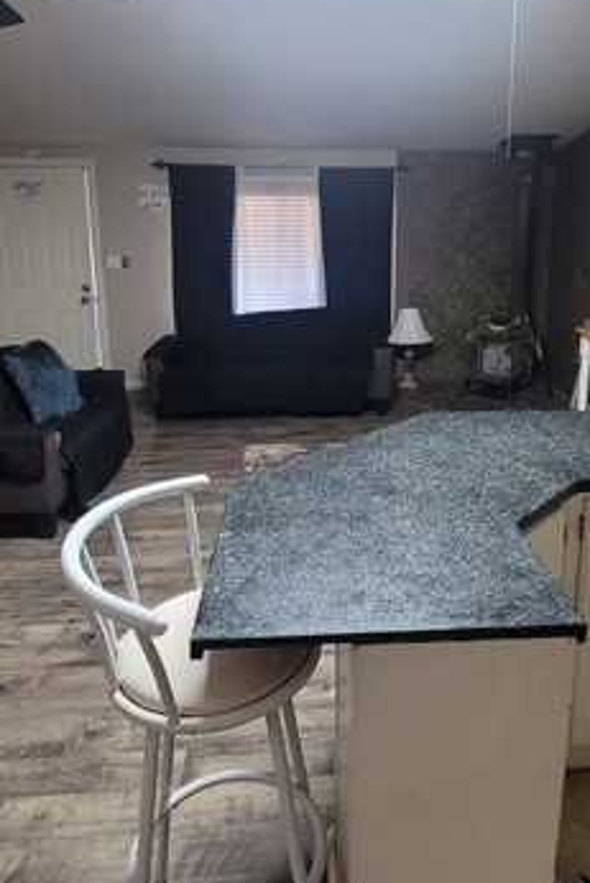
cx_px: 347
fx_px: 614
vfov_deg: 71.0
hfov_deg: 51.1
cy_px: 370
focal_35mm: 25
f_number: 2.2
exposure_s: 1/40
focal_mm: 2.2
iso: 320
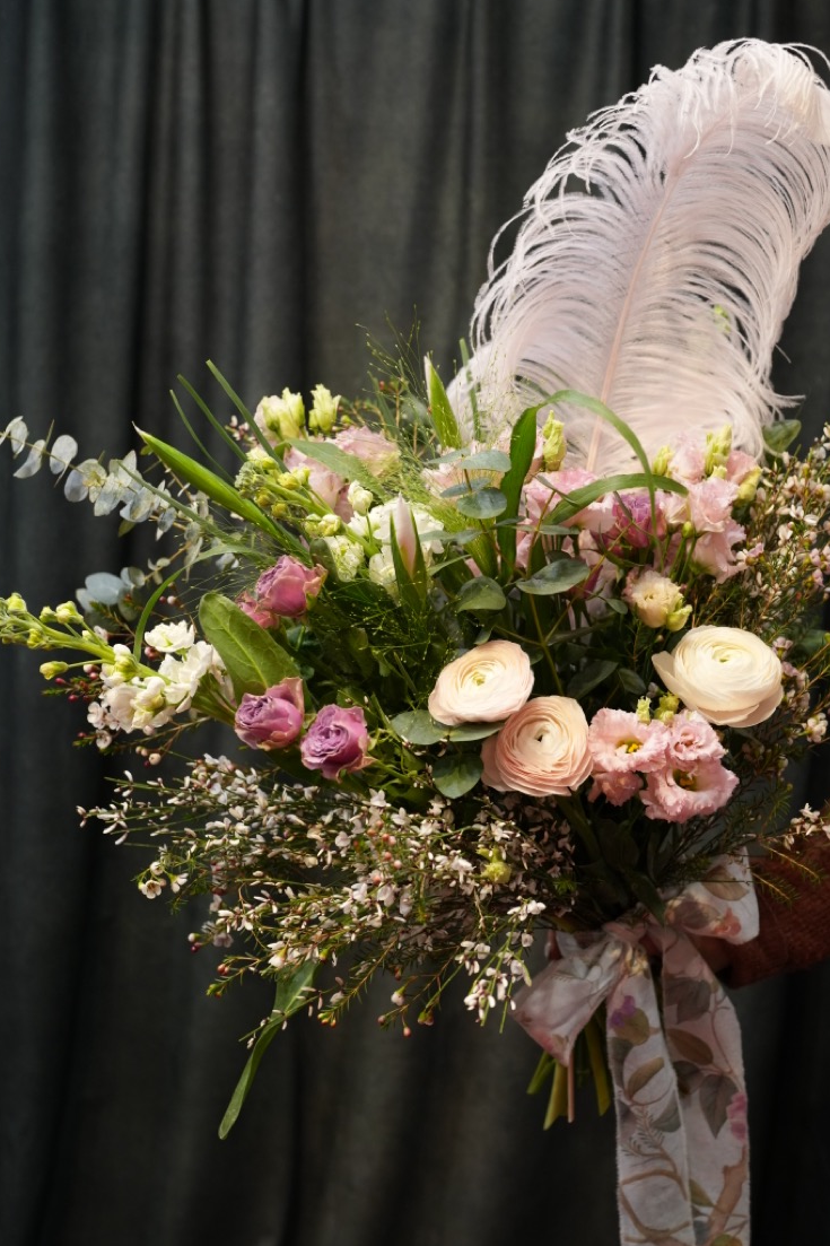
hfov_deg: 23.4
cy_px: 643
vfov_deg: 34.5
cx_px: 456
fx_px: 2006
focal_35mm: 58
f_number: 3.5
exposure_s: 1/50
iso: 1250
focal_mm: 50
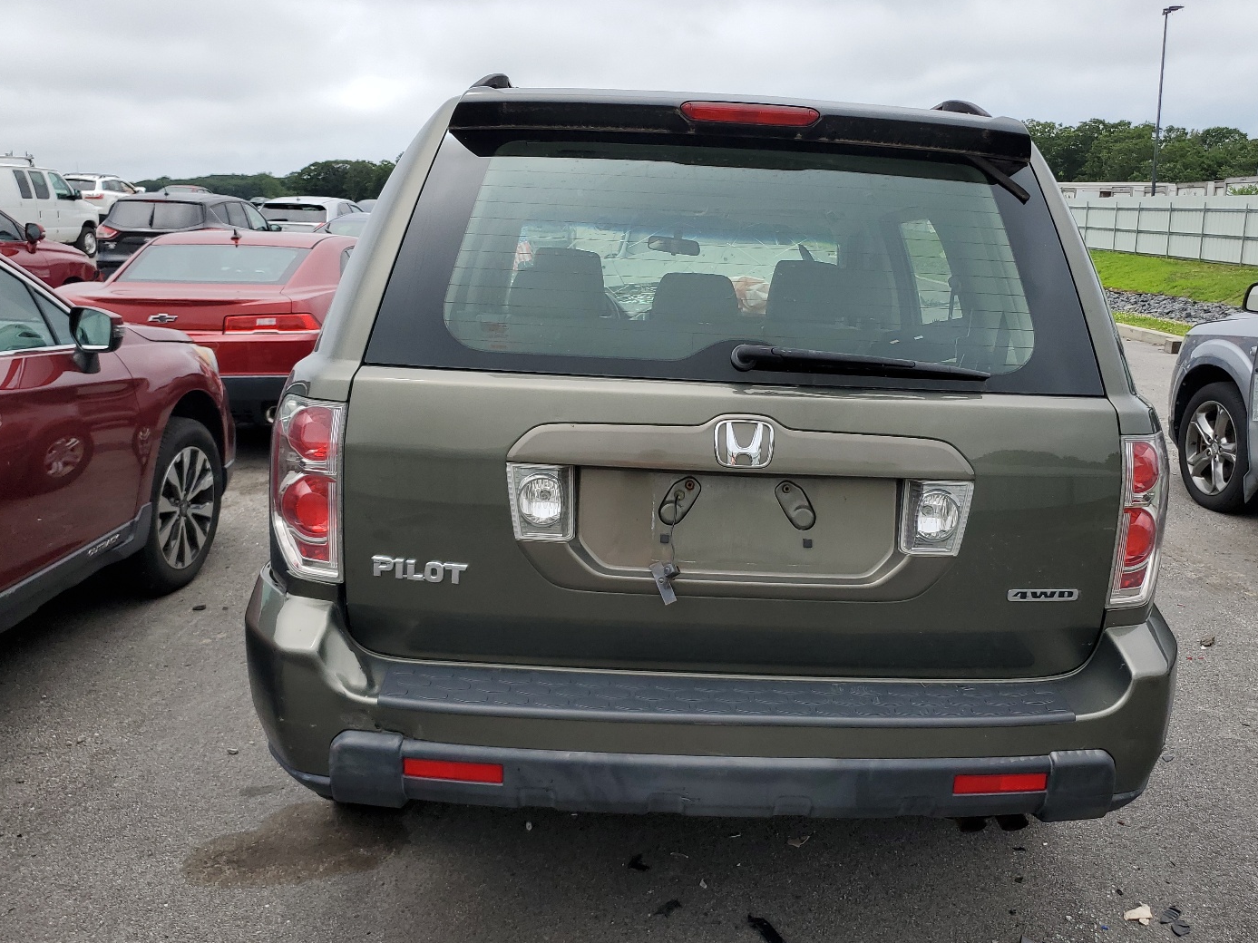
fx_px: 1090
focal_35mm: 30
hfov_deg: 59.8
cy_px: 465
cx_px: 700
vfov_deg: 46.8
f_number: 1.5
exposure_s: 1/2500
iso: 50
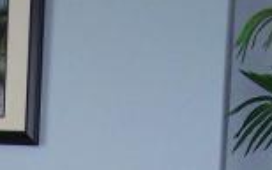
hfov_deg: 12.5
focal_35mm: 167
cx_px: 26
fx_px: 1237
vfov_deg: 7.5
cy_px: 363
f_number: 2.8
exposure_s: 1/60
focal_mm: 6.3
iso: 80
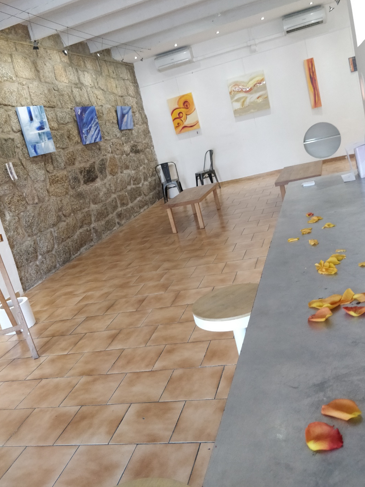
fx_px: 379
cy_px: 227
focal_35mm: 27
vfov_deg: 65.2
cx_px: 184
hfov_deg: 51.4
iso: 400
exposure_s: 1/50
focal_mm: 4.1
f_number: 1.7
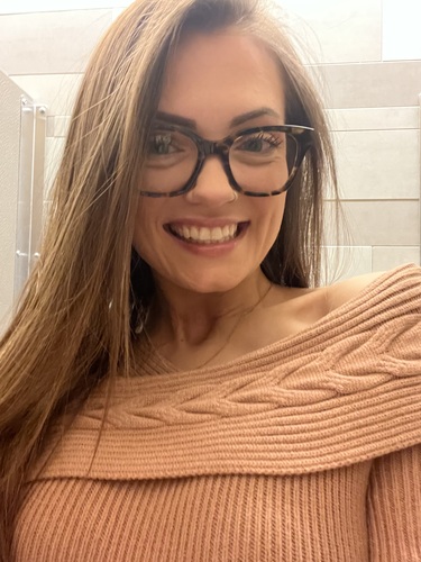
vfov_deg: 60.0
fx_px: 486
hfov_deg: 46.8
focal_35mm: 30
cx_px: 210
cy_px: 281
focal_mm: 2.71
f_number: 2.2
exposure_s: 1/15
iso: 1000
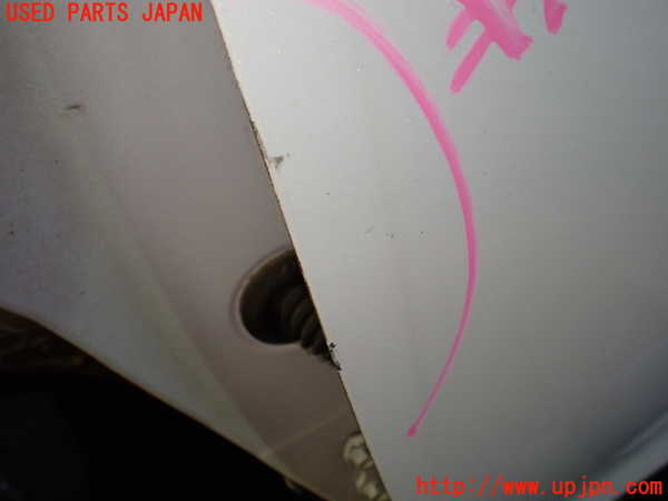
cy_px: 250
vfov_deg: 46.8
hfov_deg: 60.0
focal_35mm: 30
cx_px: 334
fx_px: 579
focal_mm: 5.4
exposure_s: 1/125
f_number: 2.3
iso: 250
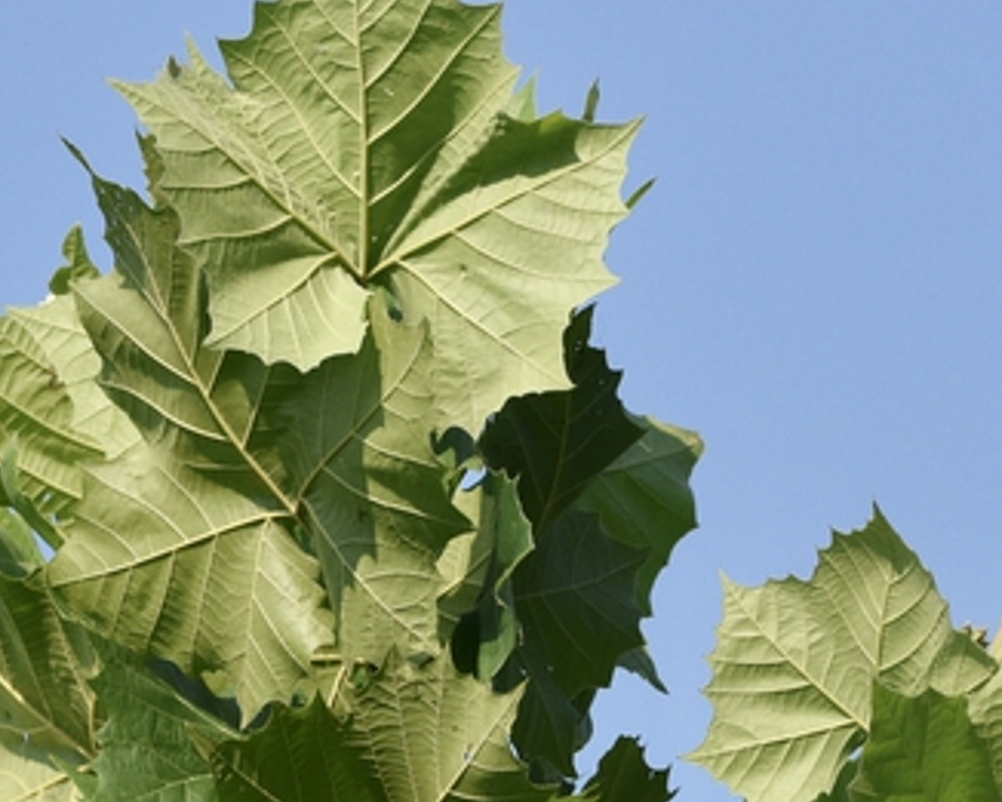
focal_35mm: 451
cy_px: 764
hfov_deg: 4.3
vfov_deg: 3.4
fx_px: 13379
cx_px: 212
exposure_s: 1/3200
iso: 640
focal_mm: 102
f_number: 6.3
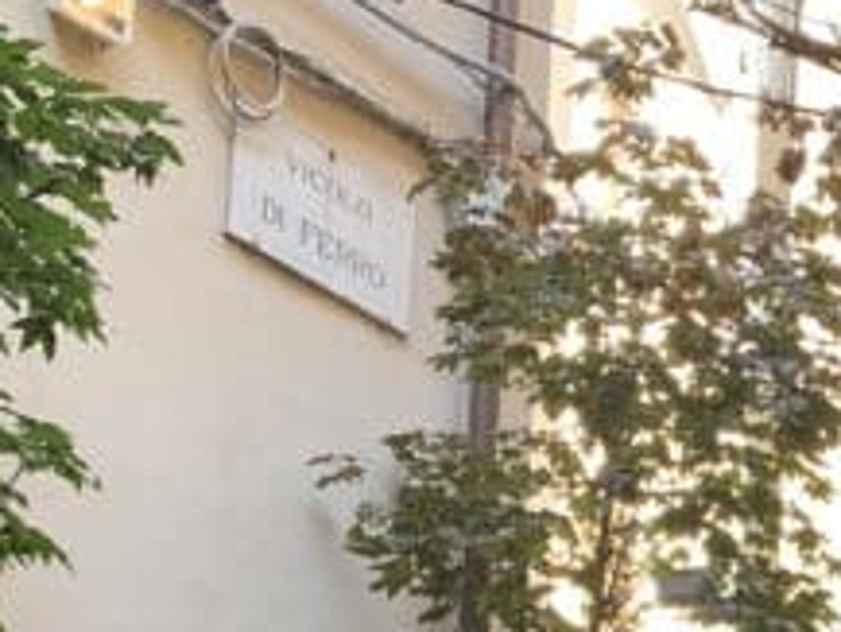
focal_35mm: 96
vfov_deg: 14.5
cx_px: 1105
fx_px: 2334
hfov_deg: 18.9
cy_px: 927
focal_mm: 4.25
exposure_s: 1/121
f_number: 1.8
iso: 64
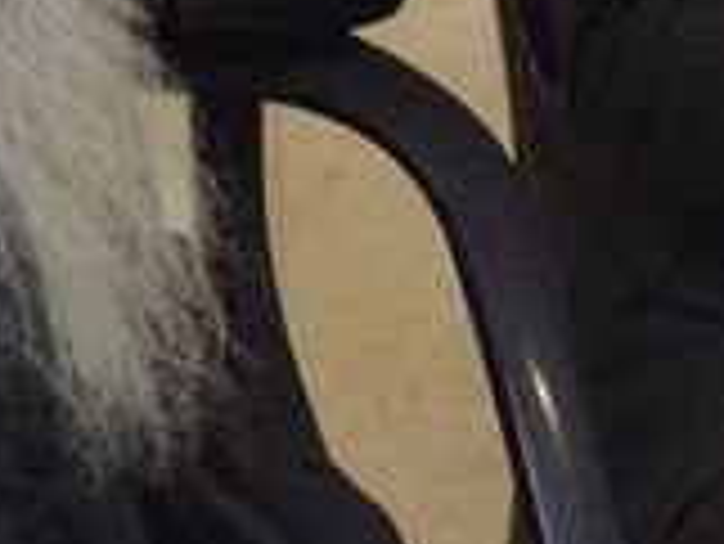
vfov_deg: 3.1
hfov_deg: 4.2
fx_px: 9984
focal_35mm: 477
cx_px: 558
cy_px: 371
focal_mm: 38
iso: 800
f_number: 2.8
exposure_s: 1/160
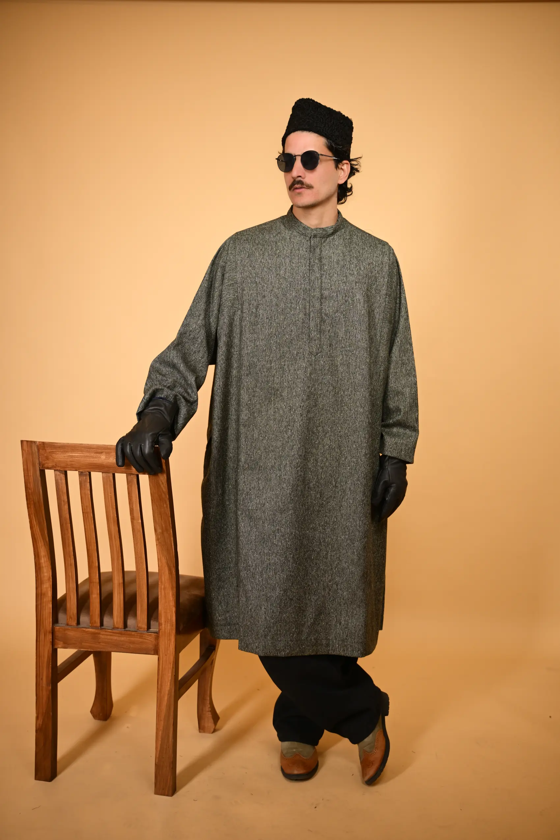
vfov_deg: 49.6
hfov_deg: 34.2
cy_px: 420
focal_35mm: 39
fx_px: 910
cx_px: 280
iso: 250
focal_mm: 39
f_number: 2.8
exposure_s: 1/320
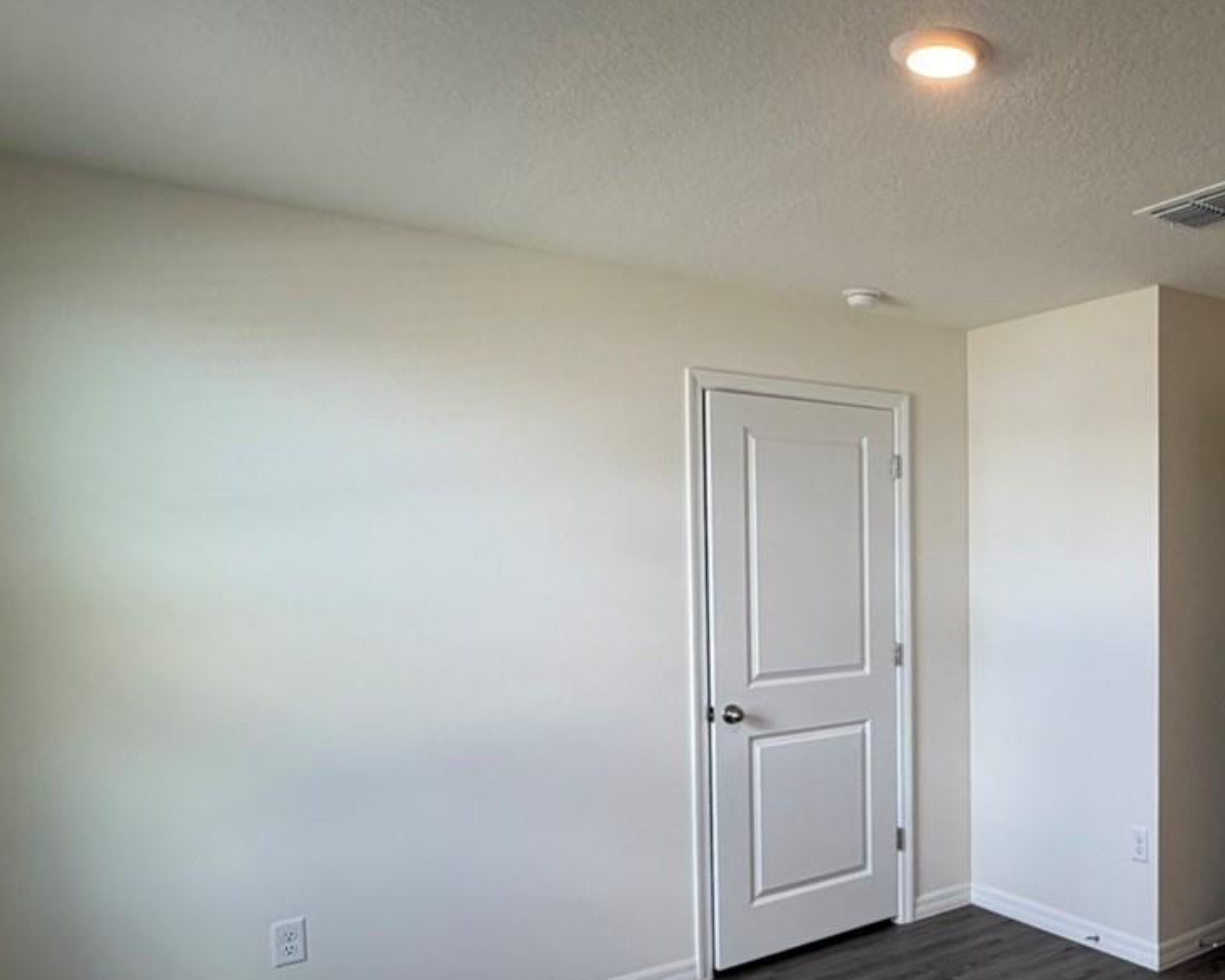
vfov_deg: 48.1
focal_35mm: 30
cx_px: 985
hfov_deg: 54.6
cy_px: 600
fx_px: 1088
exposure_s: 1/120
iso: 160
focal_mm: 2.22
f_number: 2.2
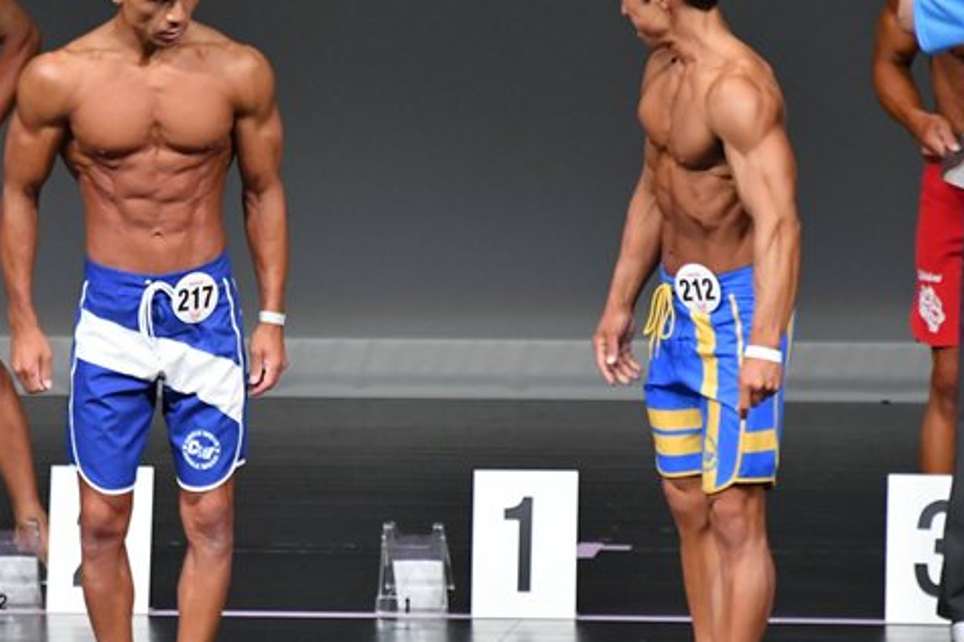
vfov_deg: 2.2
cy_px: 266
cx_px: 238
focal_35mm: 612
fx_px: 16376
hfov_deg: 3.4
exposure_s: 1/400
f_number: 5.6
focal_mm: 250
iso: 4000
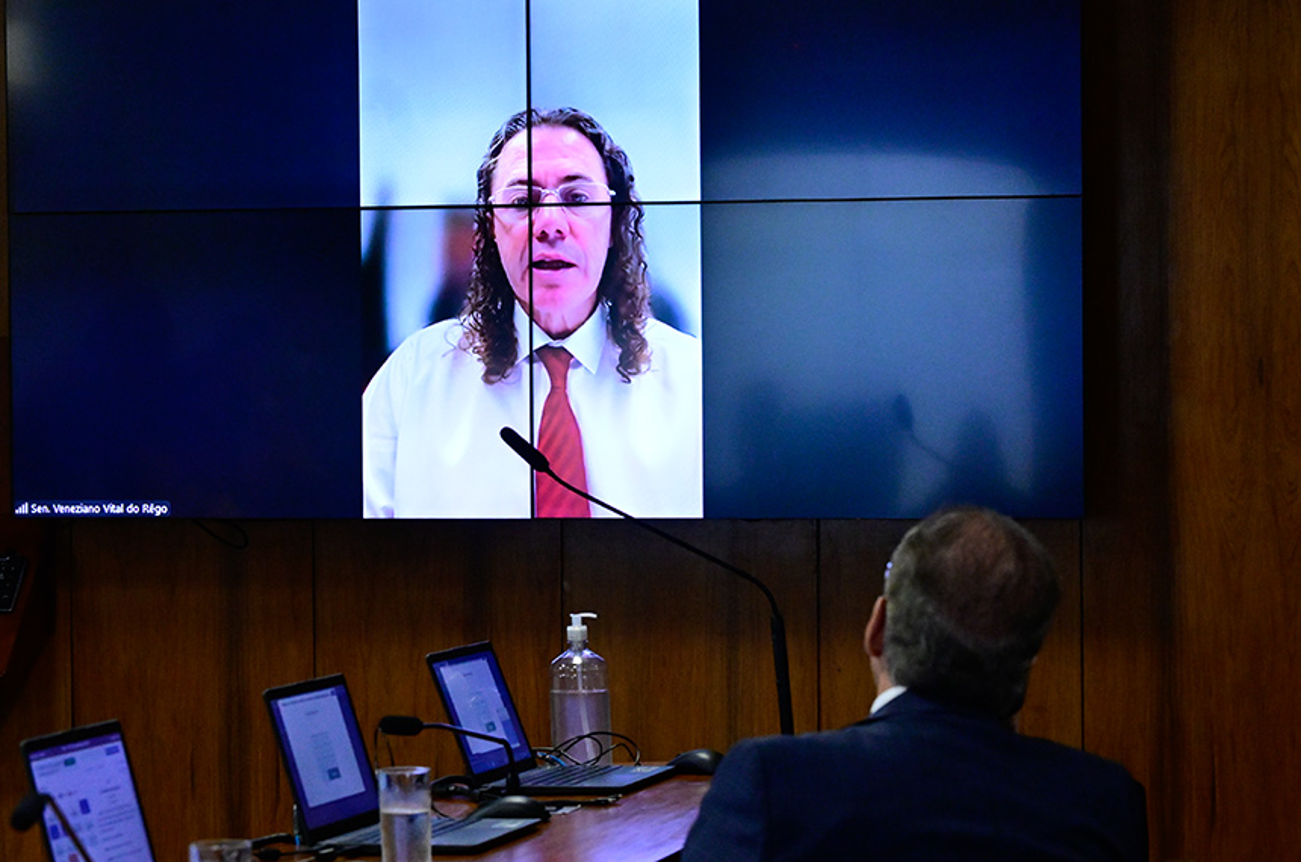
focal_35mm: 114
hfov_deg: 18.0
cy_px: 431
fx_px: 4112
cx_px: 650
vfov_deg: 12.0
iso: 4000
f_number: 5.6
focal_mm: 76
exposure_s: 1/200
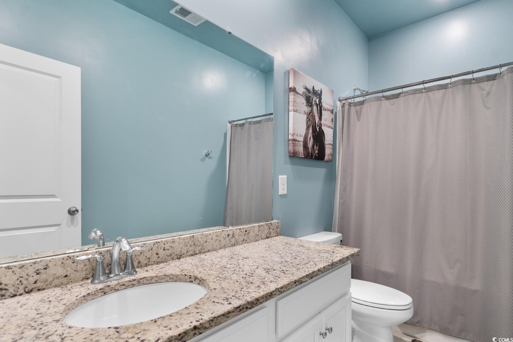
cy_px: 171
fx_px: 256
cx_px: 256
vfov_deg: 67.4
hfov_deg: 90.0
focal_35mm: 18
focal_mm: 12
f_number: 4.8
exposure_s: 1/5
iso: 100
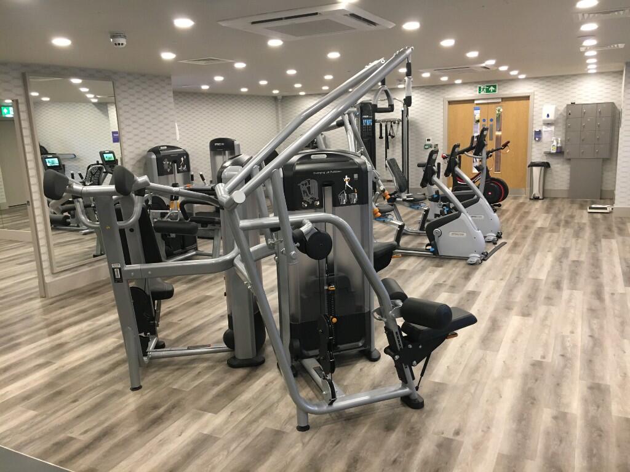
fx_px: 528
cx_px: 315
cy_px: 236
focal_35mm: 29
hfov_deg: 61.7
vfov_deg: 48.2
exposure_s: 1/33
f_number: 2.2
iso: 160
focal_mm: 4.15
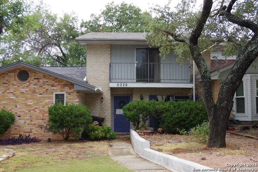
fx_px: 301
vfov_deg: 31.9
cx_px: 129
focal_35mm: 42
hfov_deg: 46.4
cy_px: 86
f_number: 6.3
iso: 200
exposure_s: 1/125
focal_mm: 28
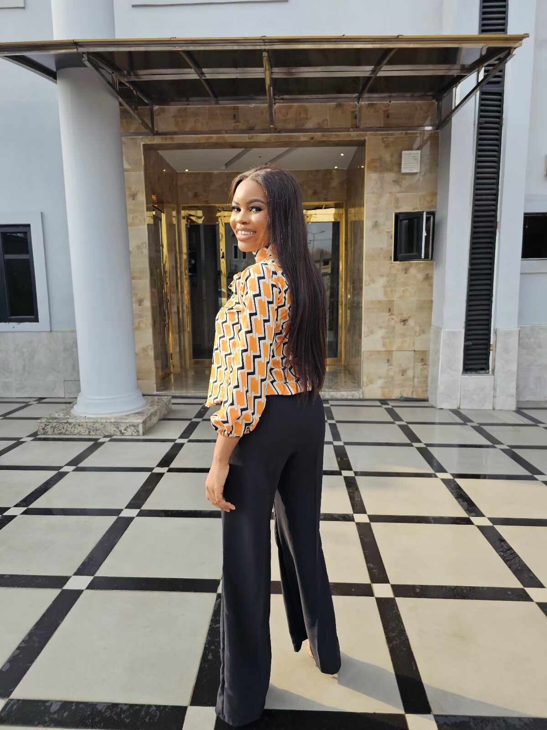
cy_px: 365
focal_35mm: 23
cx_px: 274
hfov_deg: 58.9
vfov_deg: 73.9
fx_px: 485
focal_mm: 6.3
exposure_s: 1/222
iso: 20
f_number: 1.7
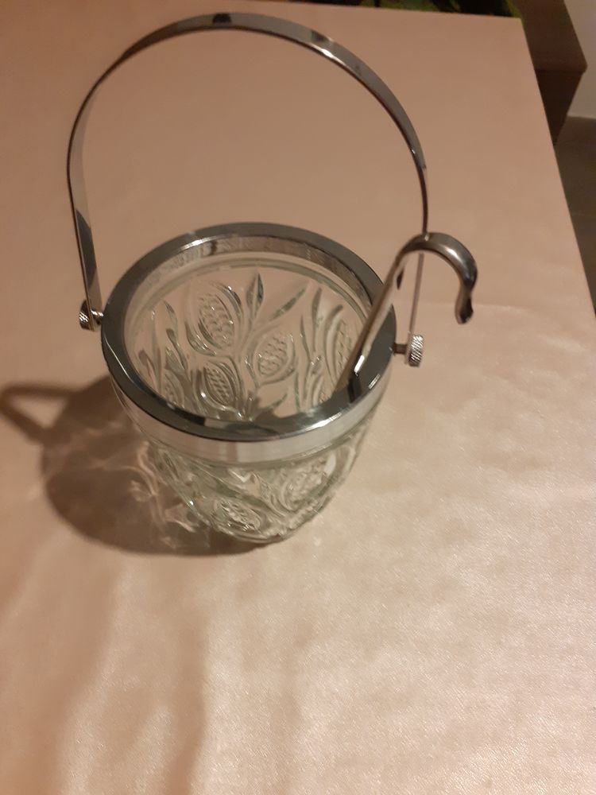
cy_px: 398
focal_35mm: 27
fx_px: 620
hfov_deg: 51.4
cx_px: 298
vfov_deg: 65.3
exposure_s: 1/25
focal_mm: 3.6
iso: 250
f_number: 1.9
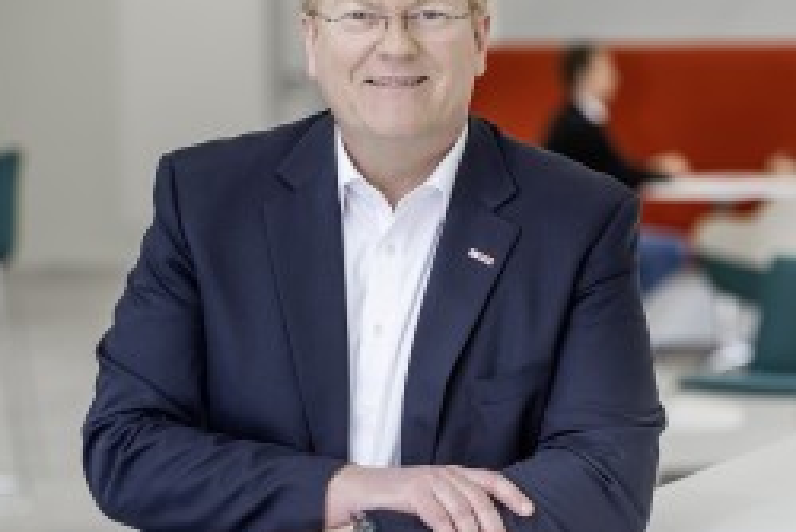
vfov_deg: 8.1
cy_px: 226
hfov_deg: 12.1
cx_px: 500
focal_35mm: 170
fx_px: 3761
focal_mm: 110
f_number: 5
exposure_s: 1/80
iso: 200
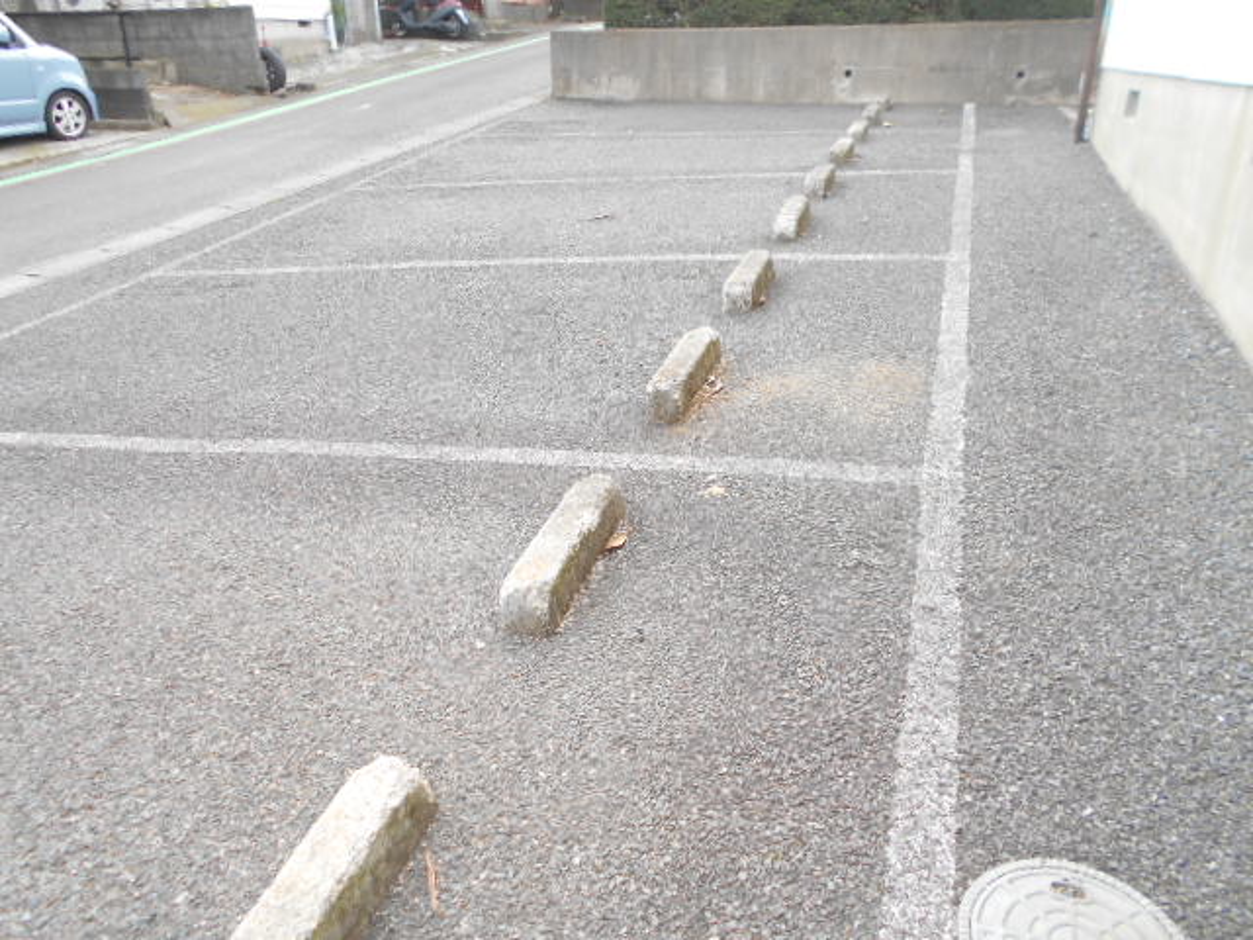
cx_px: 626
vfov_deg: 53.1
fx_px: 941
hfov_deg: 67.3
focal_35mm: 26
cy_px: 470
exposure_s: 1/50
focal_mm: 4.6
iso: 80
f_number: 3.2
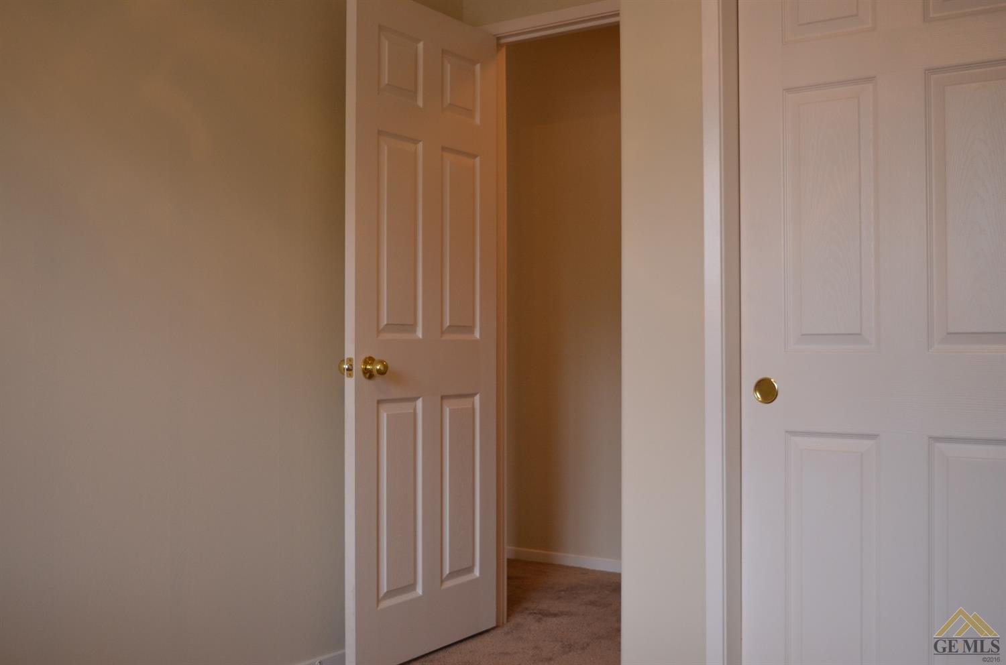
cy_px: 332
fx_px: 1129
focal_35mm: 40
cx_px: 503
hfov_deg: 48.0
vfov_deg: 32.8
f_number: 4.5
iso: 400
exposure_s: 1/100
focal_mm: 27
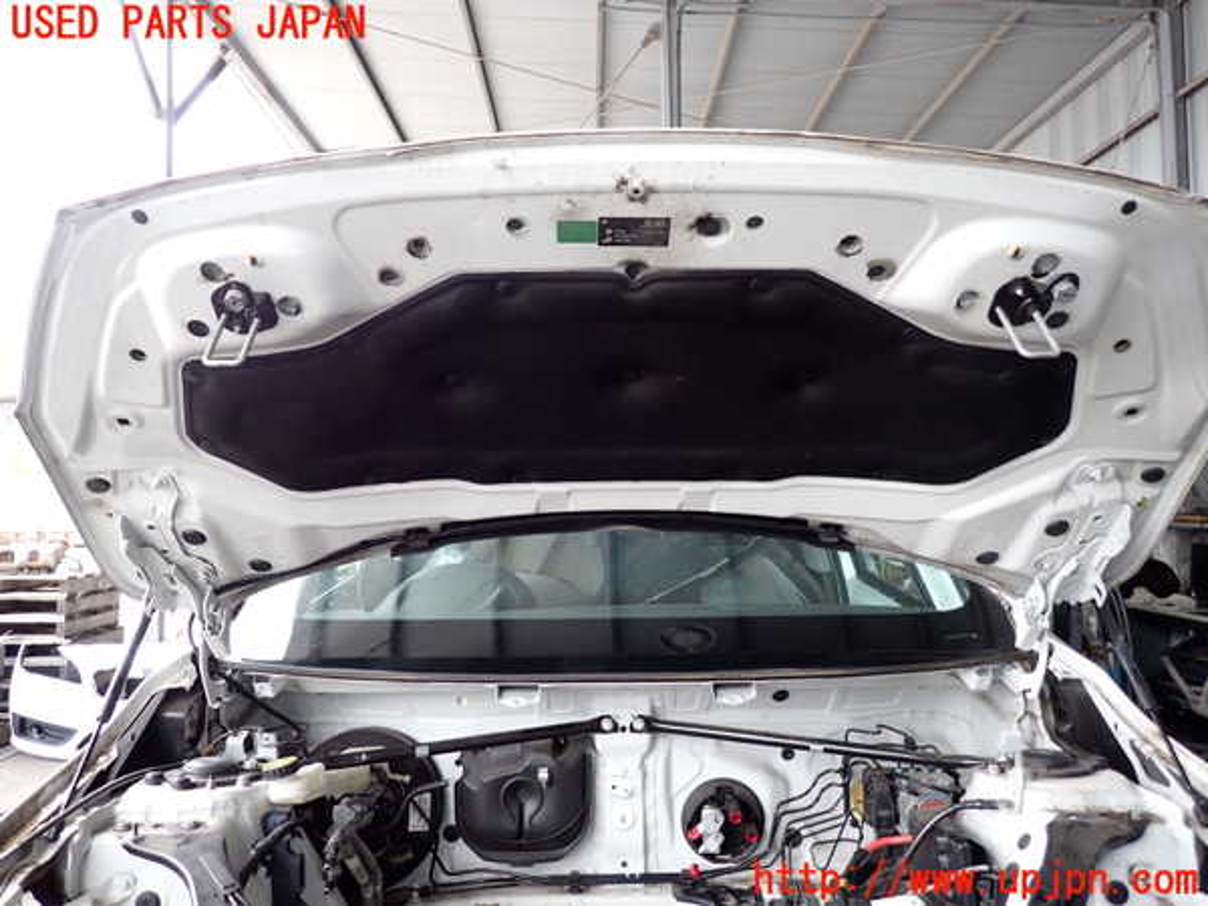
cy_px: 453
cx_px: 604
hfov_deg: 69.4
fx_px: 872
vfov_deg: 54.9
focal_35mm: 25
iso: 200
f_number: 2
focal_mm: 4.5
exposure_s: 1/60
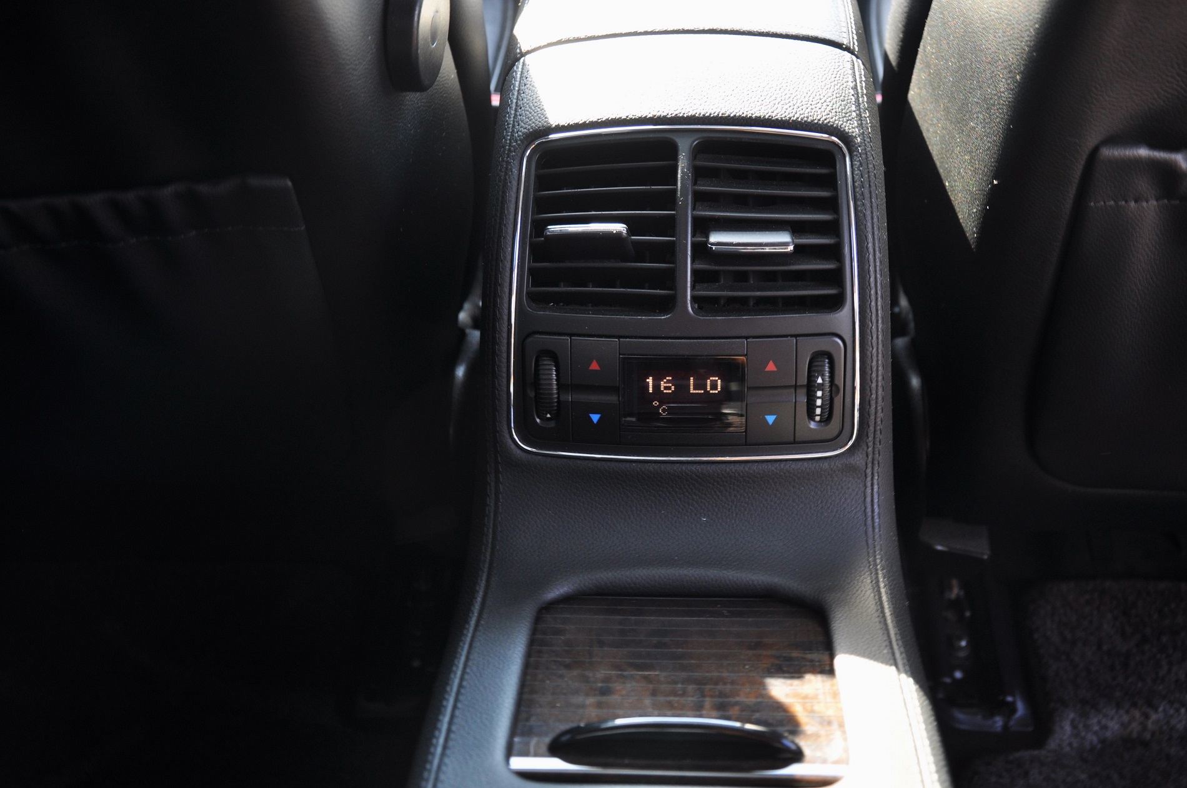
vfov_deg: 28.0
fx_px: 1580
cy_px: 394
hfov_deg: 41.2
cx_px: 594
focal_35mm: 48
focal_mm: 32
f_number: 5.6
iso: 250
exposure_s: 1/30
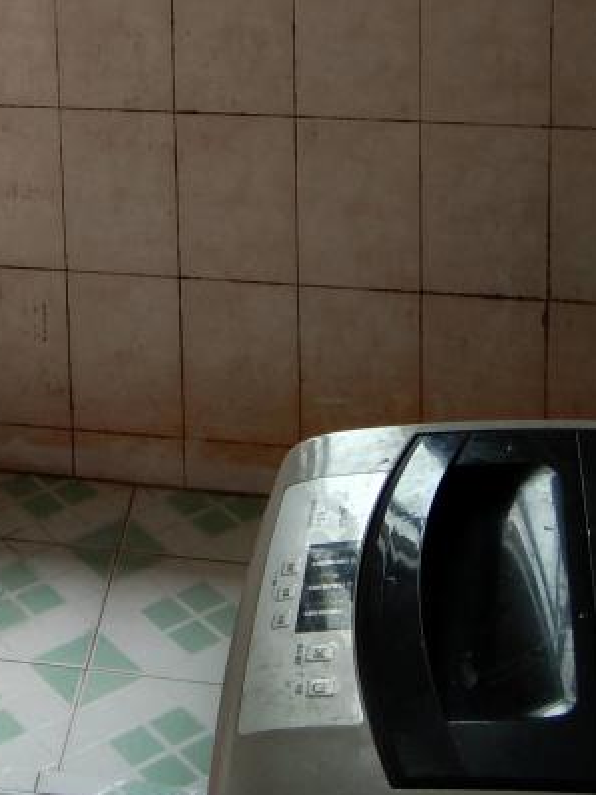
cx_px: 2
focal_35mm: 83
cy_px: -105
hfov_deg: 17.4
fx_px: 1906
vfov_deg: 22.1
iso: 125
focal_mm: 3.69
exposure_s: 1/50
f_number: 2.2
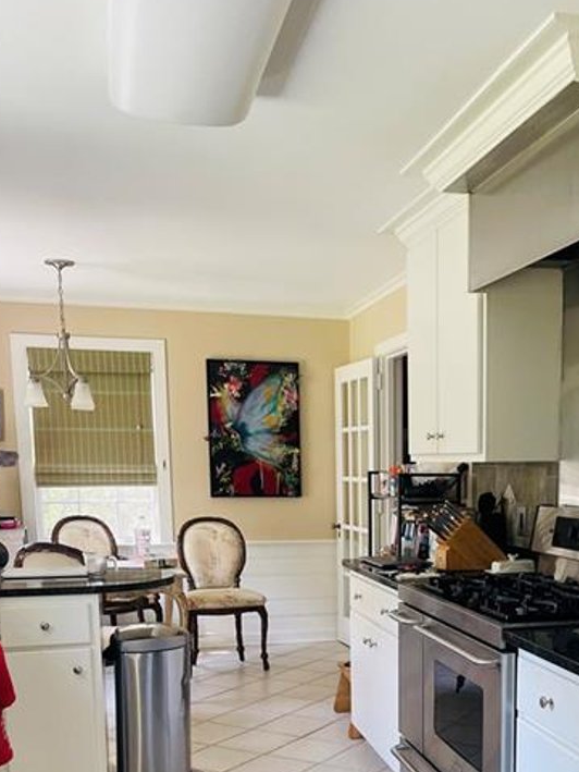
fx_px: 892
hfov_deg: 35.4
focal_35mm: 40
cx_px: 412
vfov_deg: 44.9
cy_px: 595
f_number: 1.6
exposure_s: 1/114
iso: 125
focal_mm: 5.1
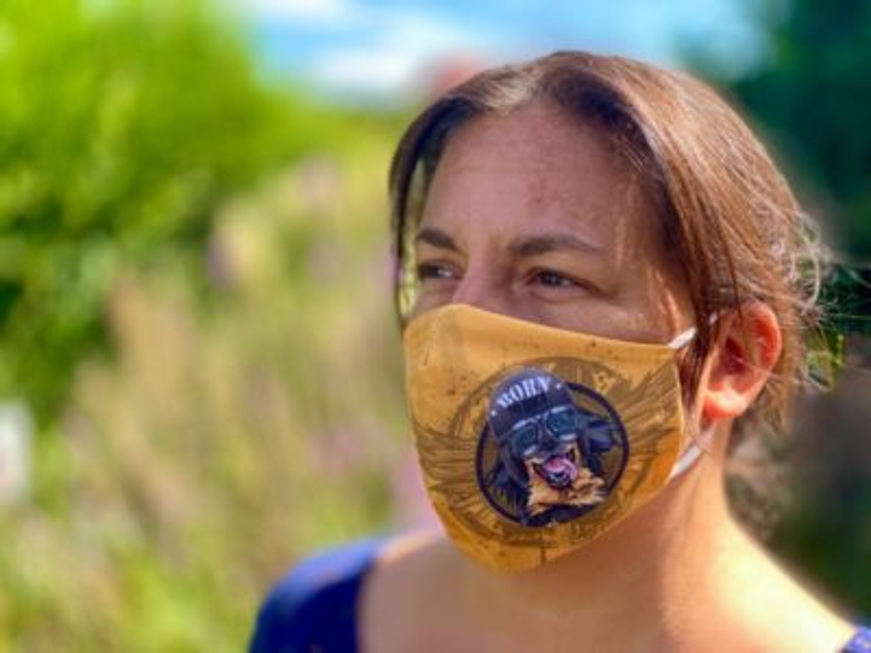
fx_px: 1308
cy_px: 326
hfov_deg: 36.8
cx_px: 436
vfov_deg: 28.0
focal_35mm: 52
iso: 20
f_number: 2
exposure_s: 1/171
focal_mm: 6
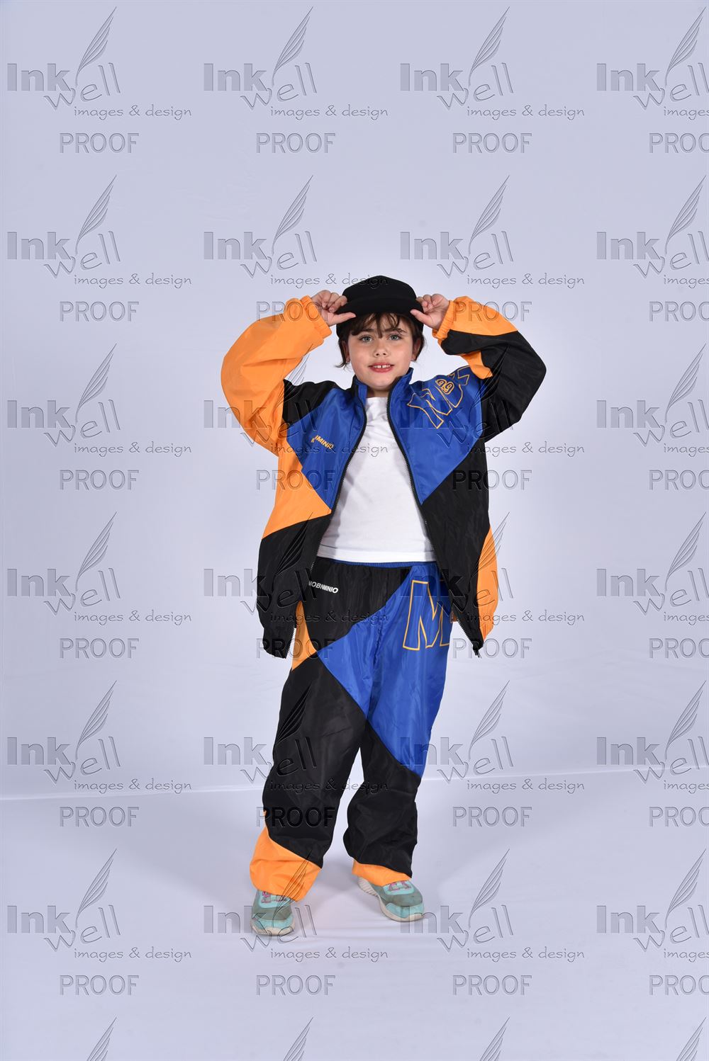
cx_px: 354
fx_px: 1033
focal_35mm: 35
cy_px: 530
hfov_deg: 37.9
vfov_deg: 54.4
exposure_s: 1/200
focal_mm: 35
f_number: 8
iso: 250
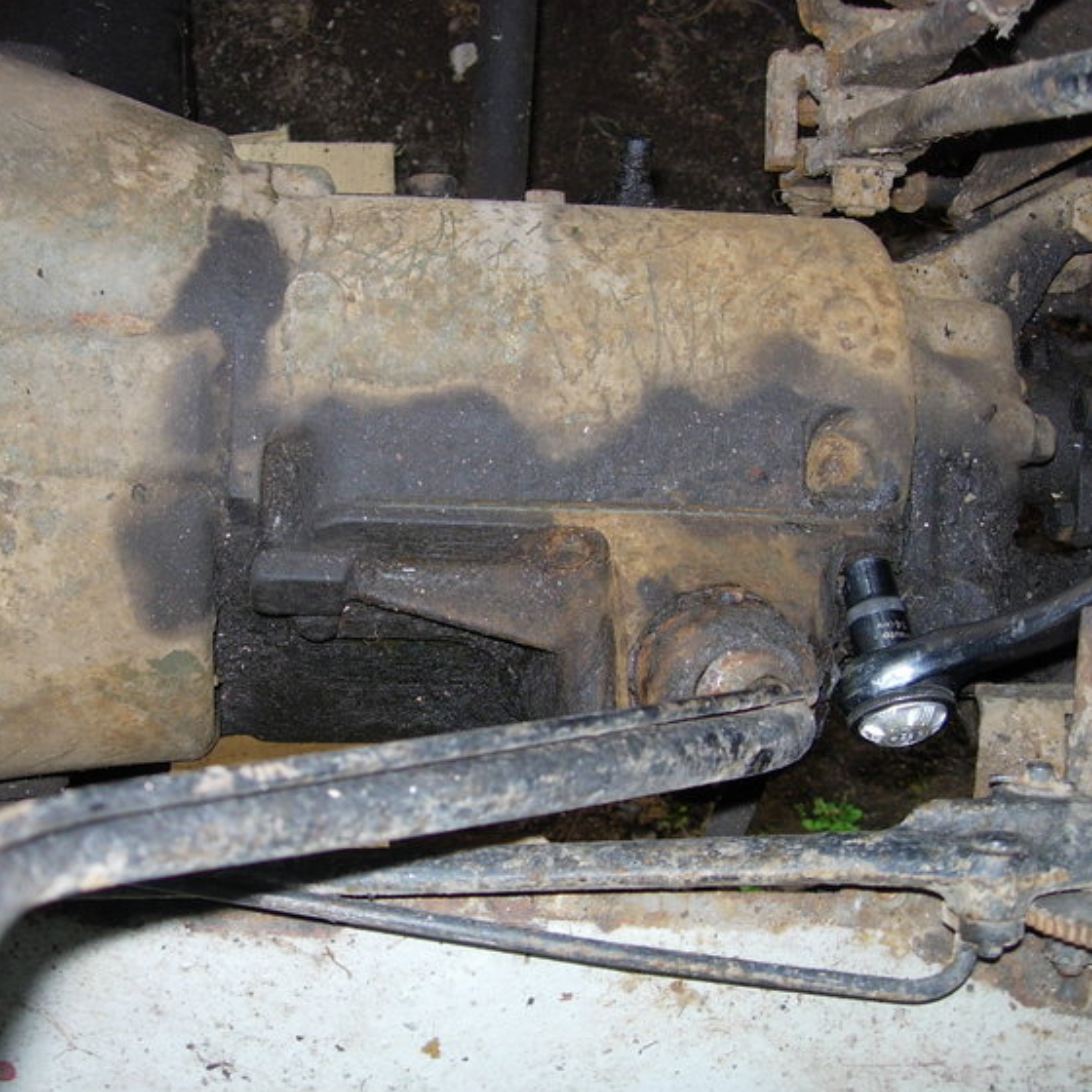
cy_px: 575
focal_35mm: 48
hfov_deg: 35.3
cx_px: 488
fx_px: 1713
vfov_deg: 35.3
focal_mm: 7.8
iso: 79
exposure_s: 1/64
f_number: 2.8
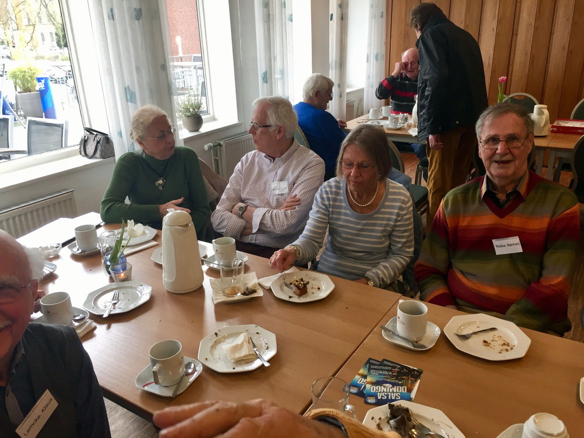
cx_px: 292
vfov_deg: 48.2
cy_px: 219
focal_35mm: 29
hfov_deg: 61.7
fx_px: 489
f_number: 2.2
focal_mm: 4.15
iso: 32
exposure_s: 1/30
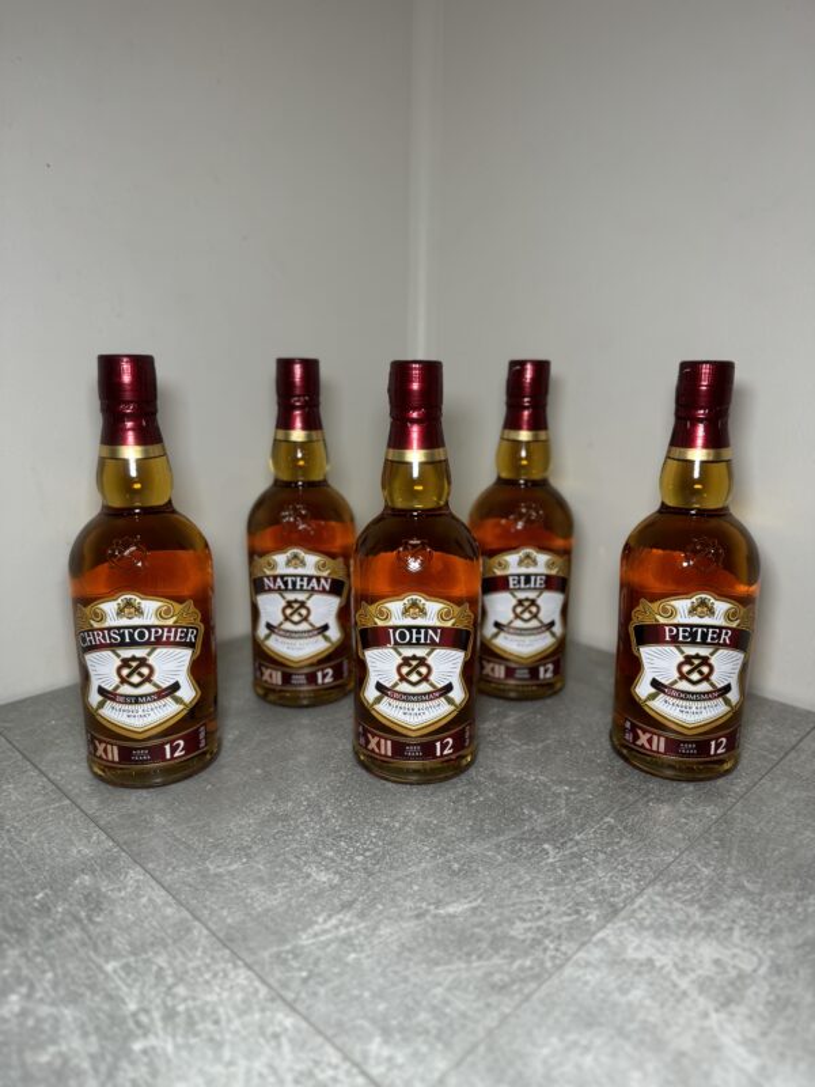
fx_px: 753
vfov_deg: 71.6
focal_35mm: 24
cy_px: 544
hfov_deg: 56.8
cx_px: 408
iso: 100
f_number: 1.78
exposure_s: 1/50
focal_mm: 6.76
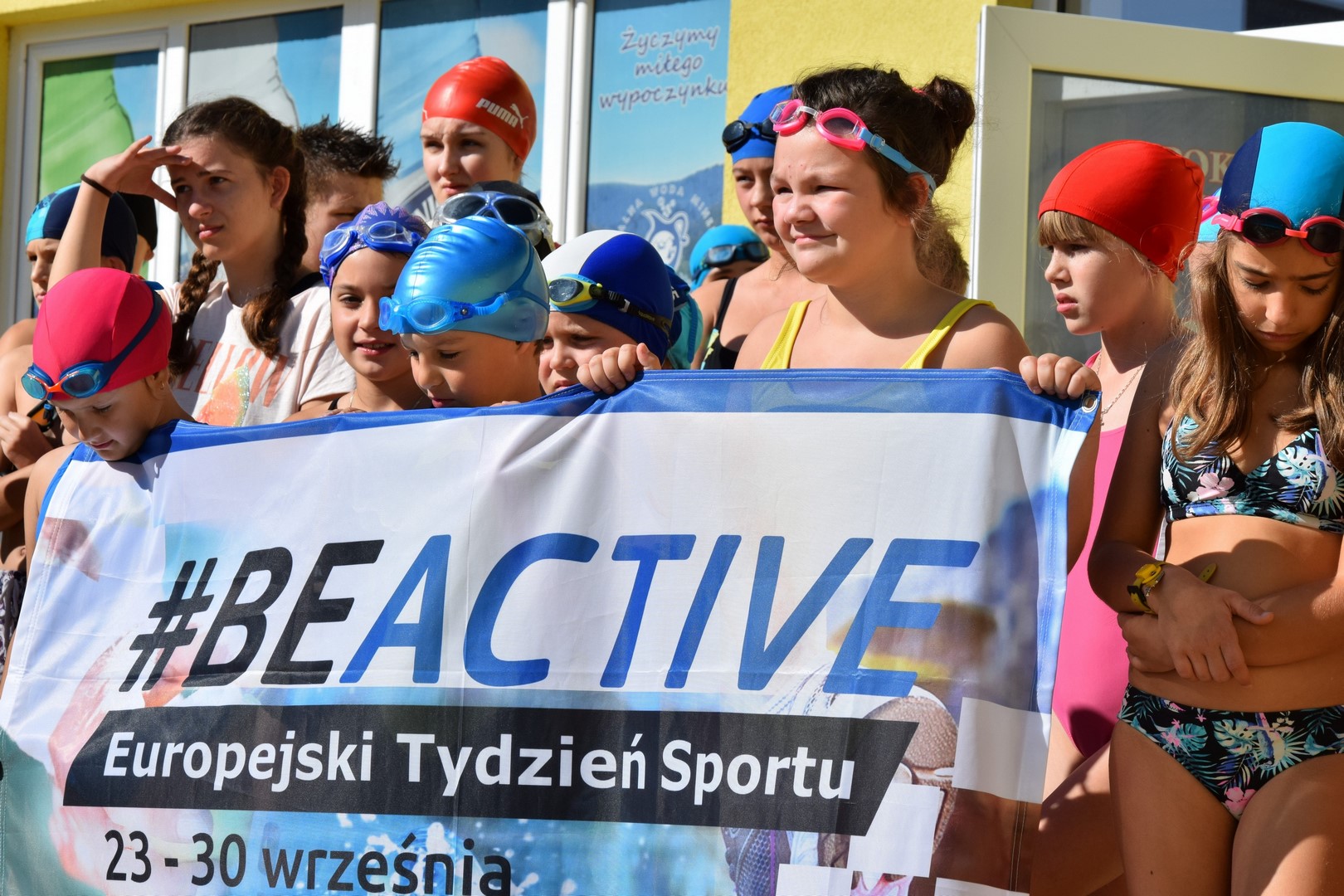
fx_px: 4200
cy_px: 448
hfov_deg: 18.2
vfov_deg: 12.2
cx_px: 672
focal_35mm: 112
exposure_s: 1/500
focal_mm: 75
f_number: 11
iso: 200
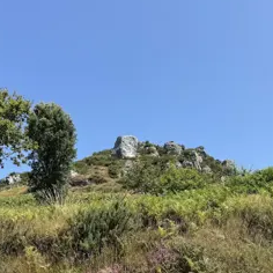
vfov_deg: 36.5
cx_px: 126
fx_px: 402
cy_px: 210
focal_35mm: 45
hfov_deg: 37.5
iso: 80
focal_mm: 6.76
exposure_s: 1/2506
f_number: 1.78
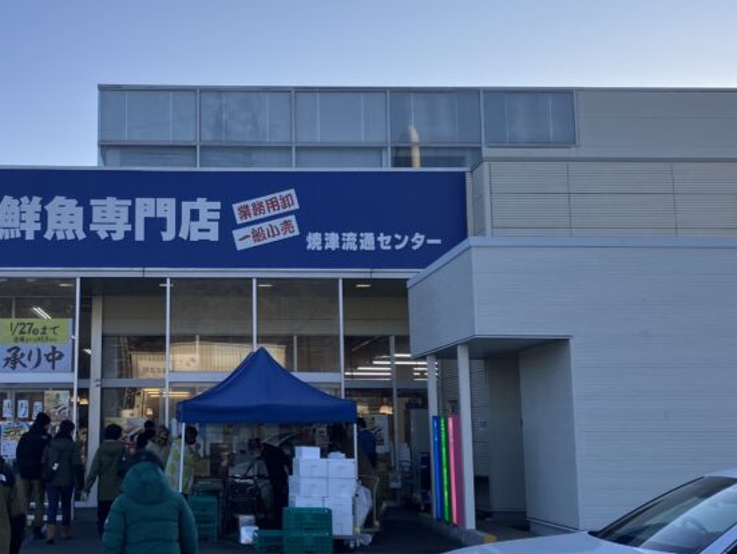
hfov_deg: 36.3
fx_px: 1108
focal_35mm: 52
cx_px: 223
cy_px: 260
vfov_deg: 28.1
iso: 32
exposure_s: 1/1080
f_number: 1.8
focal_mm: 3.99
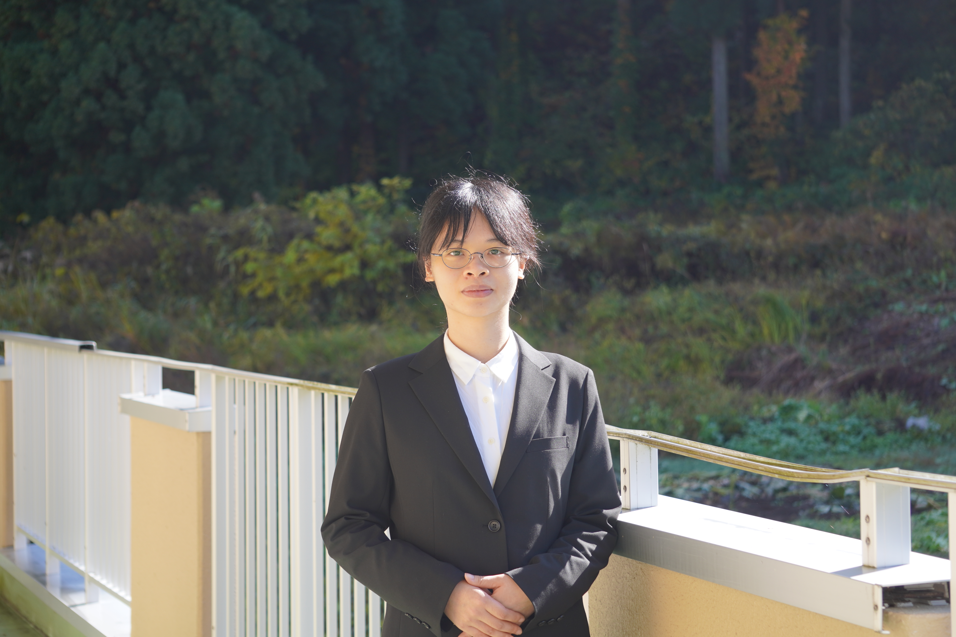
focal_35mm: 82
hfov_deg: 24.6
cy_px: 318
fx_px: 2191
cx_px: 478
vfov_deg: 16.6
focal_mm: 55
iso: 100
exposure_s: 1/160
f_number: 4.5
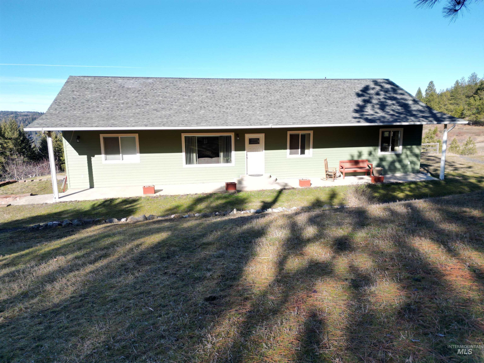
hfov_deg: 71.6
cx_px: 242
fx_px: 336
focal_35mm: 24
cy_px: 182
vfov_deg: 56.8
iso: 110
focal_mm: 6.72
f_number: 1.7
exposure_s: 1/1500
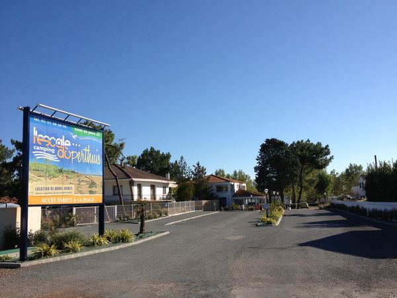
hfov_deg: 52.6
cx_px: 198
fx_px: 401
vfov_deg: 40.7
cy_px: 149
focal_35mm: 35
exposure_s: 1/1972
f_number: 2.4
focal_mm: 4.28
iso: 50
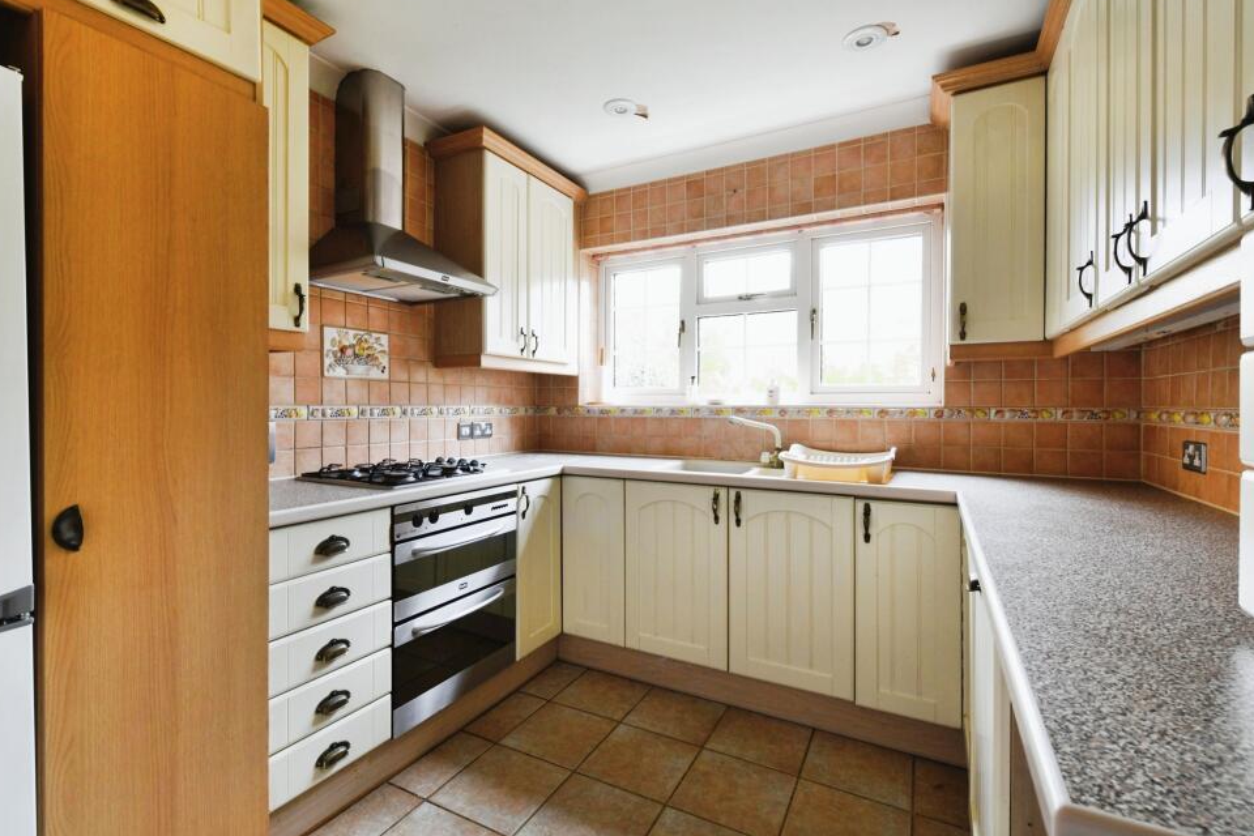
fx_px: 557
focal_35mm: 16
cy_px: 404
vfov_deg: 73.7
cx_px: 610
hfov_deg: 96.7
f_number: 13
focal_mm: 15
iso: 800
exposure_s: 1/10
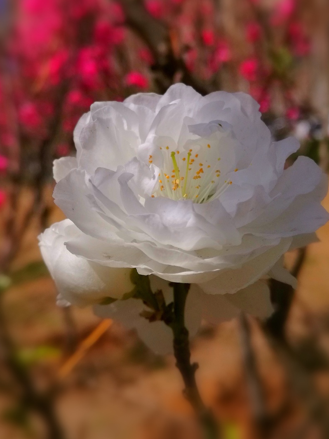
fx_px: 558
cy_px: 192
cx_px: 174
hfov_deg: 32.9
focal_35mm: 44
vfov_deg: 42.9
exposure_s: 1/2242
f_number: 2
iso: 50
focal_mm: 4.04
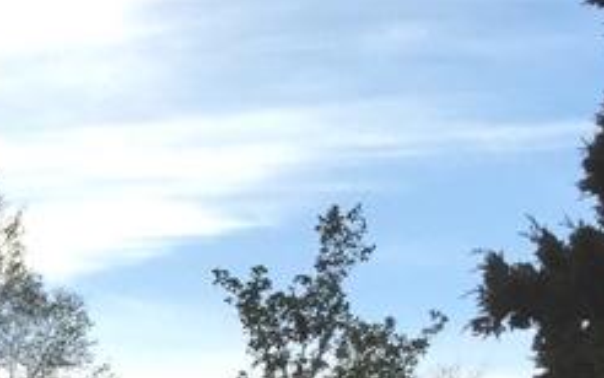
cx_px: -231
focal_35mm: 128
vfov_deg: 9.6
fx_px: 2108
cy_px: 736
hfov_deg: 15.4
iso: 32
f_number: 2.2
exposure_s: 1/791
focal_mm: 4.15
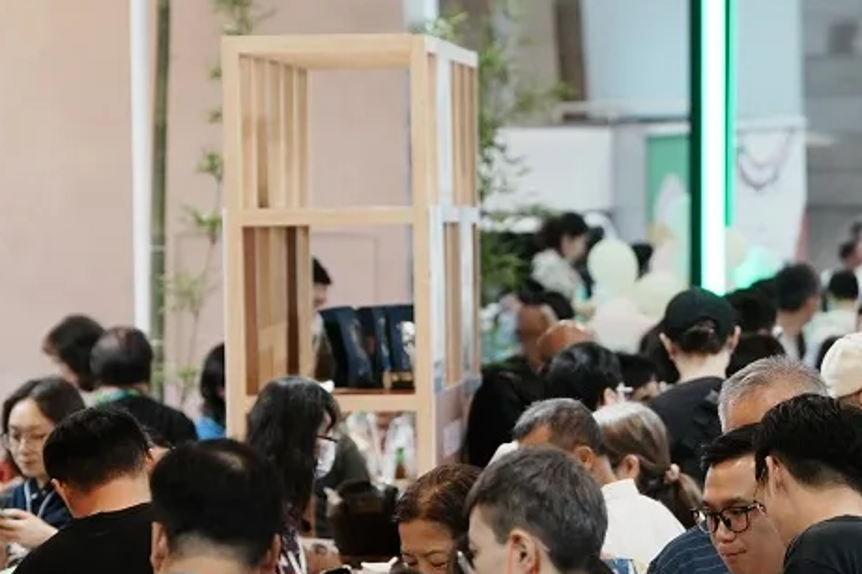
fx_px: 7611
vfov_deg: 4.3
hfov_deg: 6.5
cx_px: 730
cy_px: 411
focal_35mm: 318
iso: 1000
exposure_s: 1/160
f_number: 4
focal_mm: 106
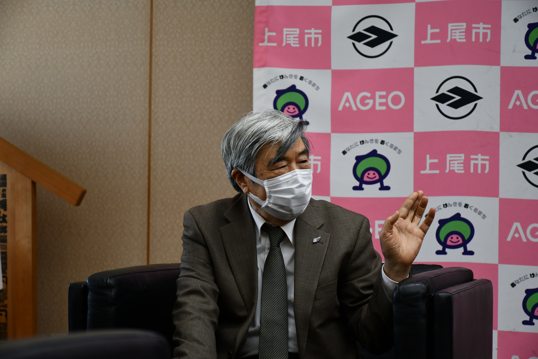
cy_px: 180
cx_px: 269
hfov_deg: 21.9
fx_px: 1390
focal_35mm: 93
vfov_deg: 14.7
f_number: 5
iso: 800
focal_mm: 62
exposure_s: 1/125
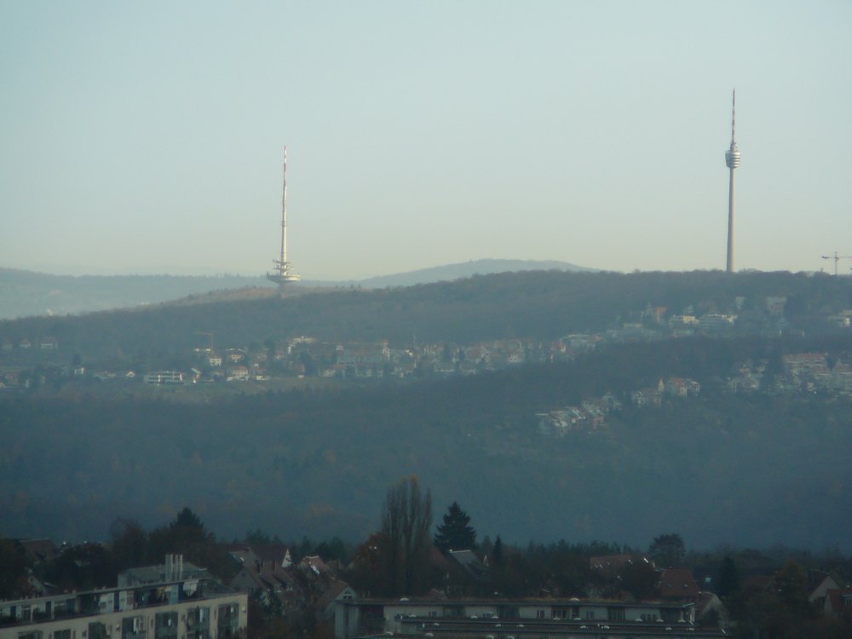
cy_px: 320
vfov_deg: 4.8
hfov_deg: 6.4
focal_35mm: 311
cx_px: 426
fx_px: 7655
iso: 80
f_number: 4.1
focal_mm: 46.2
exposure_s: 1/400
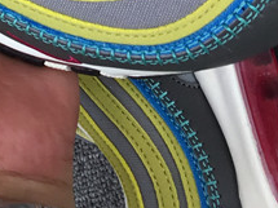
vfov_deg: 10.5
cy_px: -211
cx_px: -36
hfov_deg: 14.8
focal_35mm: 130
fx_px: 1043
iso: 25
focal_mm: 3.3
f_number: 2.4
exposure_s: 1/641
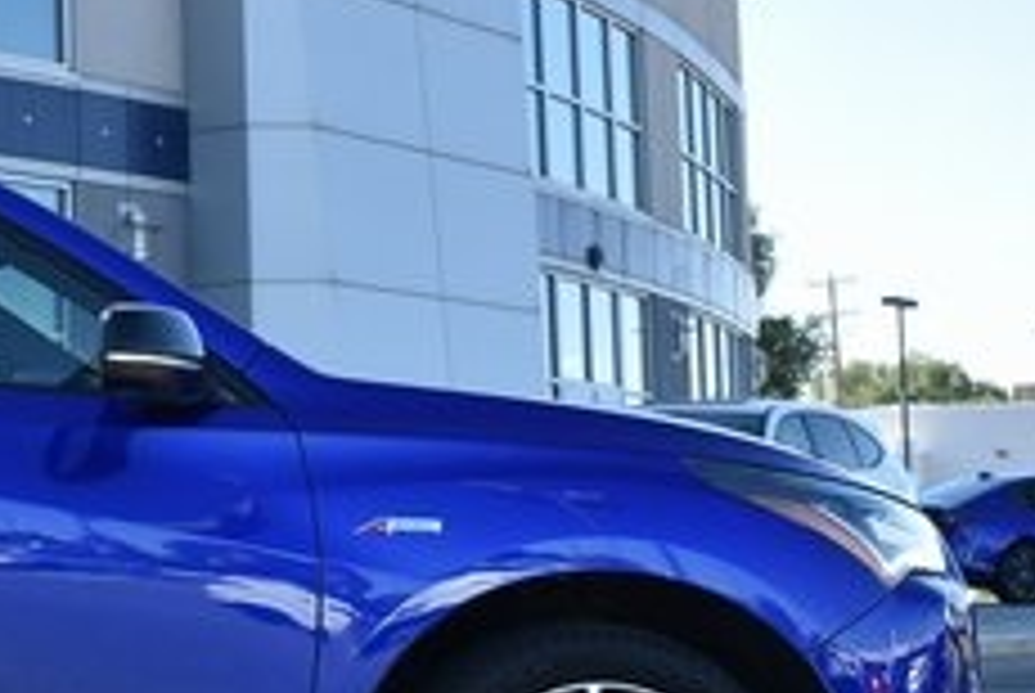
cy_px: 189
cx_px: -306
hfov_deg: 18.9
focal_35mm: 100
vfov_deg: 13.7
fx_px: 2879
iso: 100
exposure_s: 1/160
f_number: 6.3
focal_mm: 24
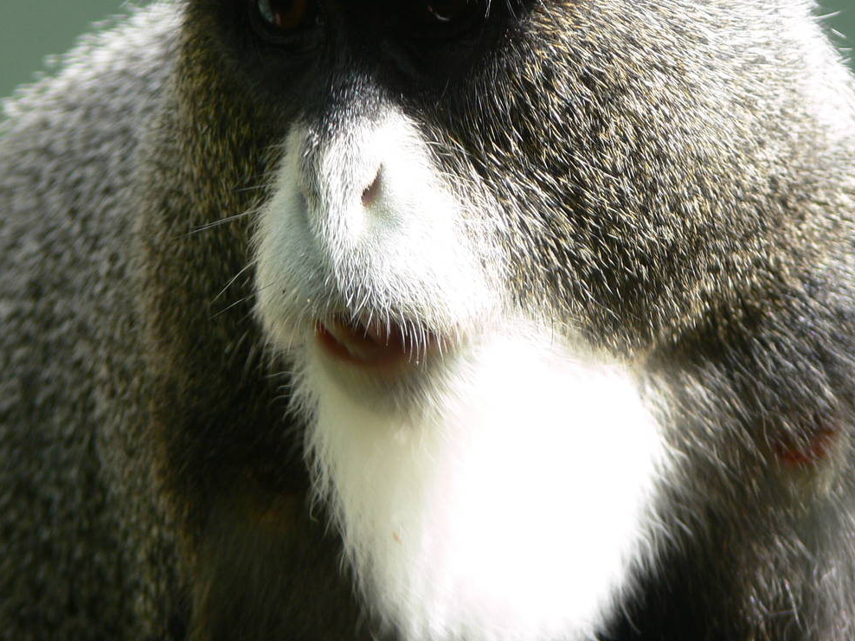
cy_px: 204
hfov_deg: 4.4
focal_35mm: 455
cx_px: 446
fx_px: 11238
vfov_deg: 3.3
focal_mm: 59.5
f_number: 4
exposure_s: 1/80
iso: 80
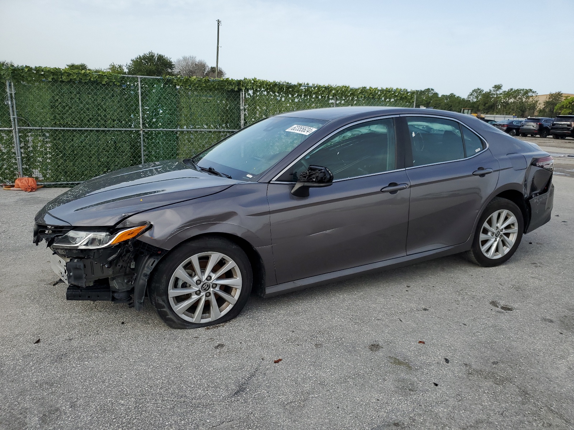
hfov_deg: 67.3
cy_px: 215
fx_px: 431
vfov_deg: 53.1
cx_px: 287
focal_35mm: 26
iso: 50
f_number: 1.5
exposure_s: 1/1667
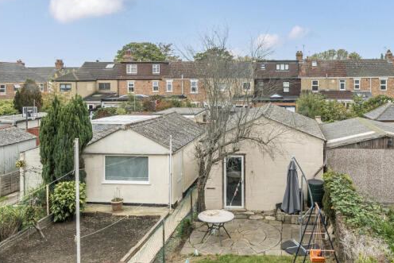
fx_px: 361
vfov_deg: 39.6
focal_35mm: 33
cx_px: 251
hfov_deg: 56.4
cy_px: 90
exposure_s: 1/100
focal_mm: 17
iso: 400
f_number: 8
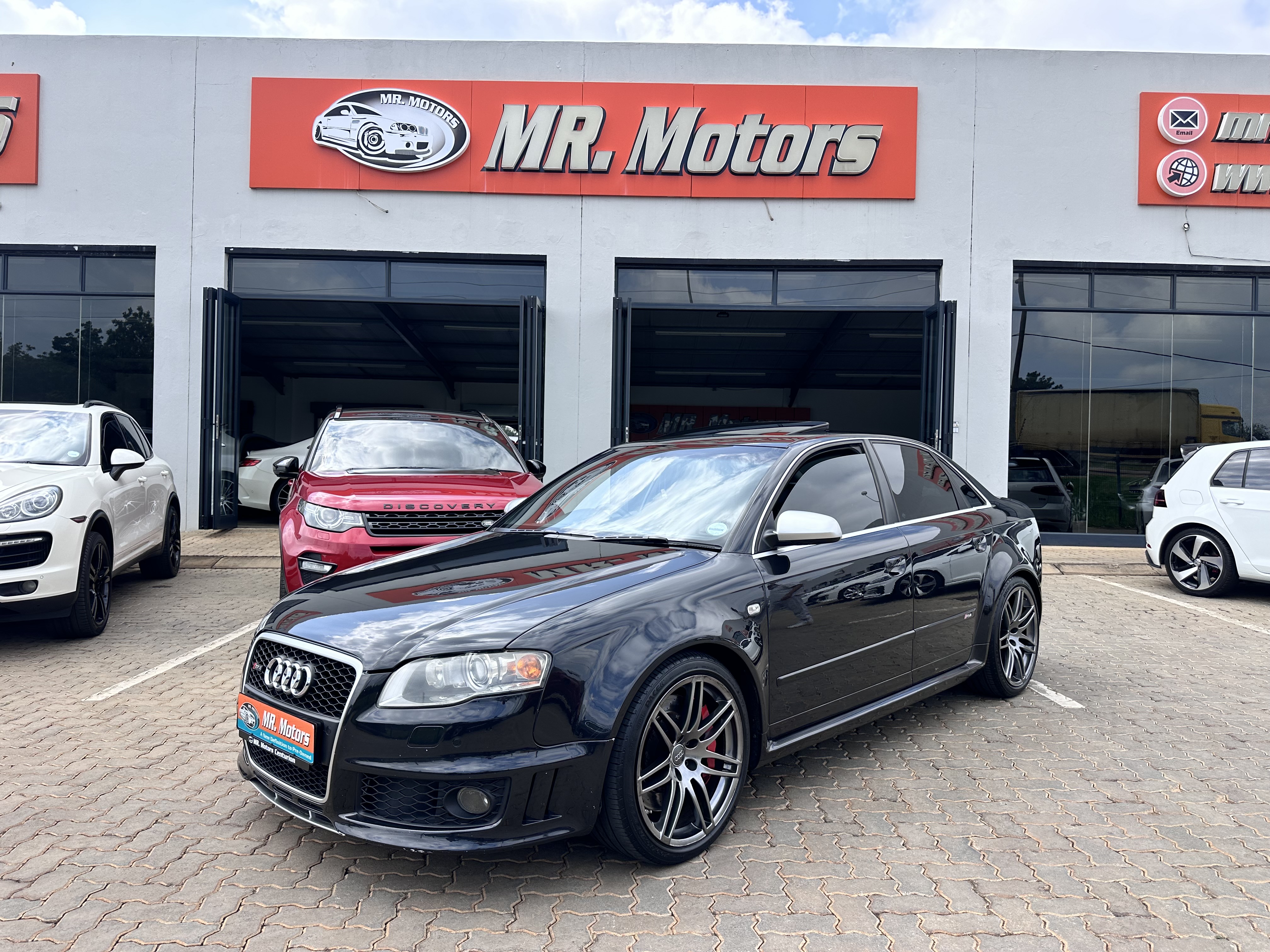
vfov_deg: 56.8
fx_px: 881
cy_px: 476
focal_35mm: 24
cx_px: 635
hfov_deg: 71.6
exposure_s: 1/1988
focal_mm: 6.86
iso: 80
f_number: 1.78
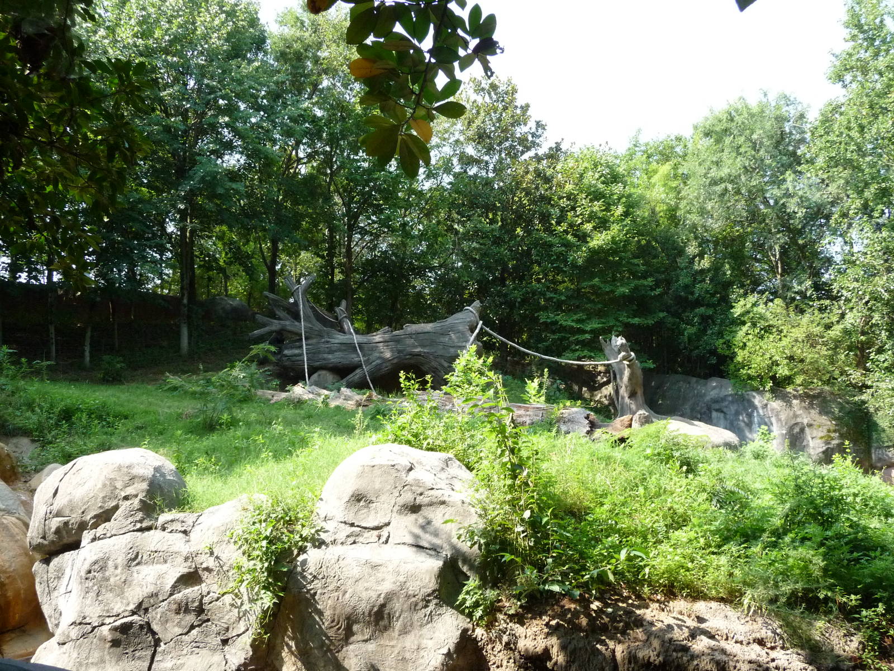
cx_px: 447
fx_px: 826
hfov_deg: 56.8
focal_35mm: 32
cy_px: 336
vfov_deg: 44.2
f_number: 3.5
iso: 400
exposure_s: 1/500
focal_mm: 5.3
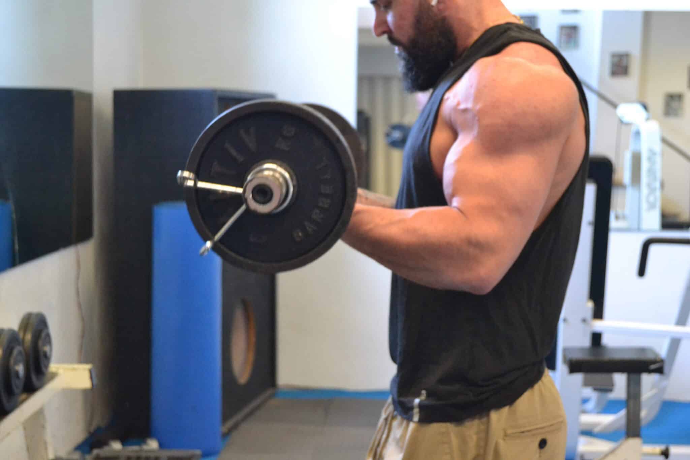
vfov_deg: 21.6
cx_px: 345
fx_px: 1208
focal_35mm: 63
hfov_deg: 31.9
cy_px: 230
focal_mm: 42
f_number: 5
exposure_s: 1/30
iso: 3200
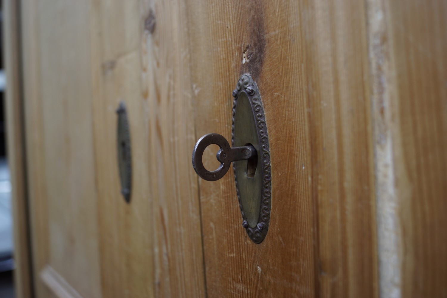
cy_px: 149
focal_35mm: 33
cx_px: 224
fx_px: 410
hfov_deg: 57.2
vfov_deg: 40.0
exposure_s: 1/60
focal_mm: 22
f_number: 4
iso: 125
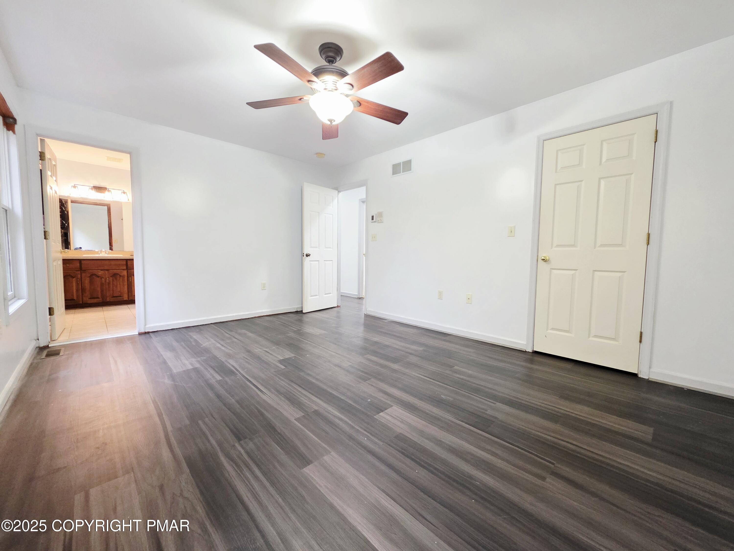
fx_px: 276
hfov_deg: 106.2
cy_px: 276
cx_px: 367
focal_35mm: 13
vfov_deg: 89.9
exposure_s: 1/60.2
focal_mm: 2.2
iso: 640
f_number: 1.9
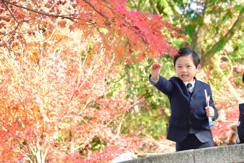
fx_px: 671
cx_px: 182
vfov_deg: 13.8
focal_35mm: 99
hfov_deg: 20.4
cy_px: 97
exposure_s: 1/60
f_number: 5.6
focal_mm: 62
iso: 200
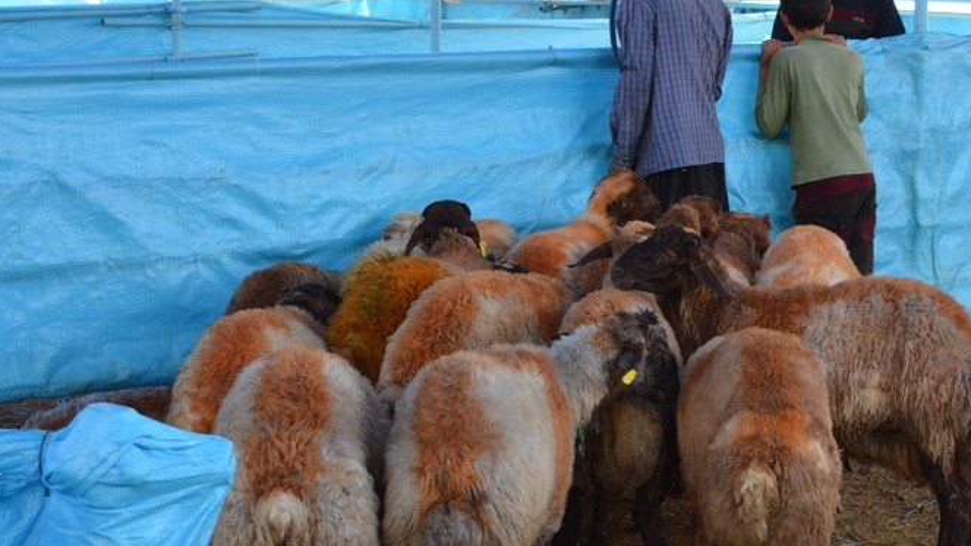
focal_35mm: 81
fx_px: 2086
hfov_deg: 26.2
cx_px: 557
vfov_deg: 14.9
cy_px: 297
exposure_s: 1/125
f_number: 5.6
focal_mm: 38
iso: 1600
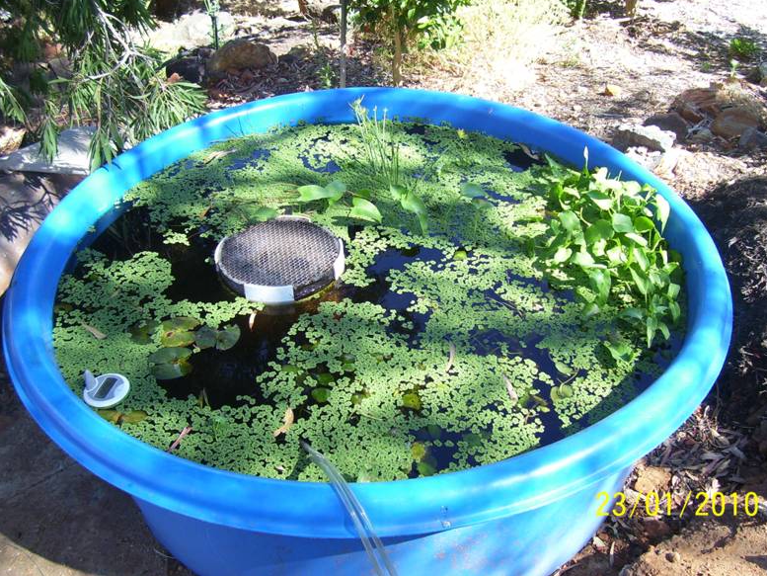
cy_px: 281
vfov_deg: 40.7
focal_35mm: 35
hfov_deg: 52.6
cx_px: 393
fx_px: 776
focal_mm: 5.6
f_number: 2.7
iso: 80
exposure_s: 1/250
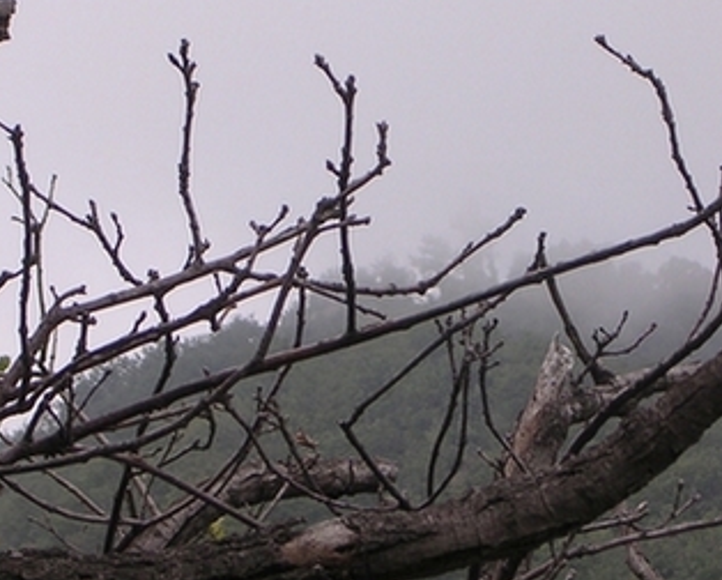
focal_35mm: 222
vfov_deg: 7.0
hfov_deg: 8.7
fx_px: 4750
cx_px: 506
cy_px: 214
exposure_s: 1/360
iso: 100
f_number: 4.8
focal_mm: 16.7
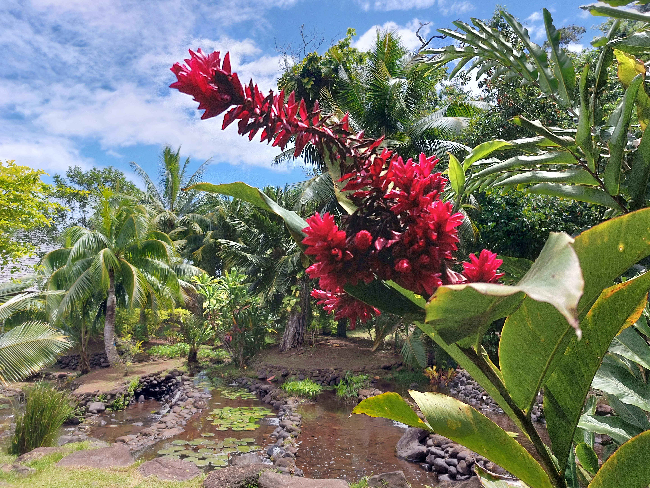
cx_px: 325
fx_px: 469
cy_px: 244
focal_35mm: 25
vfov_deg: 54.9
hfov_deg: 69.4
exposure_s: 1/575
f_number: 1.8
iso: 25
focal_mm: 5.23
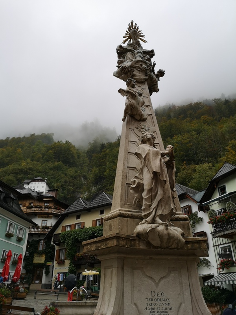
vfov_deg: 65.3
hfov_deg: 51.4
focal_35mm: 27
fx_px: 245
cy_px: 158
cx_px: 118
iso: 50
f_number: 1.8
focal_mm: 3.95
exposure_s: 1/443
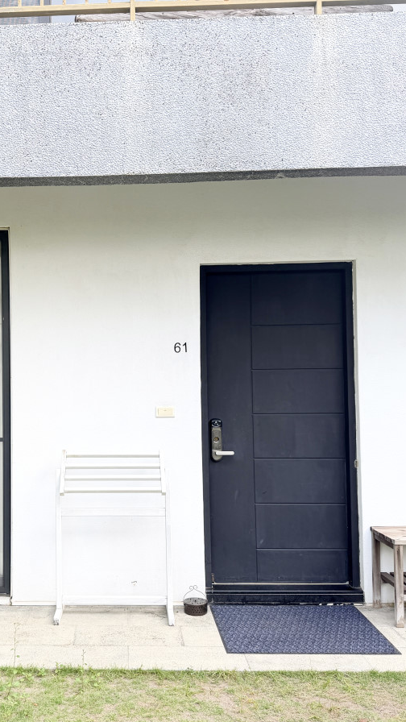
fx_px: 670
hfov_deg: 33.0
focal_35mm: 35
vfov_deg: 56.6
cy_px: 362
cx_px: 94
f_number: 1.78
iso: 64
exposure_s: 1/256
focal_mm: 6.76
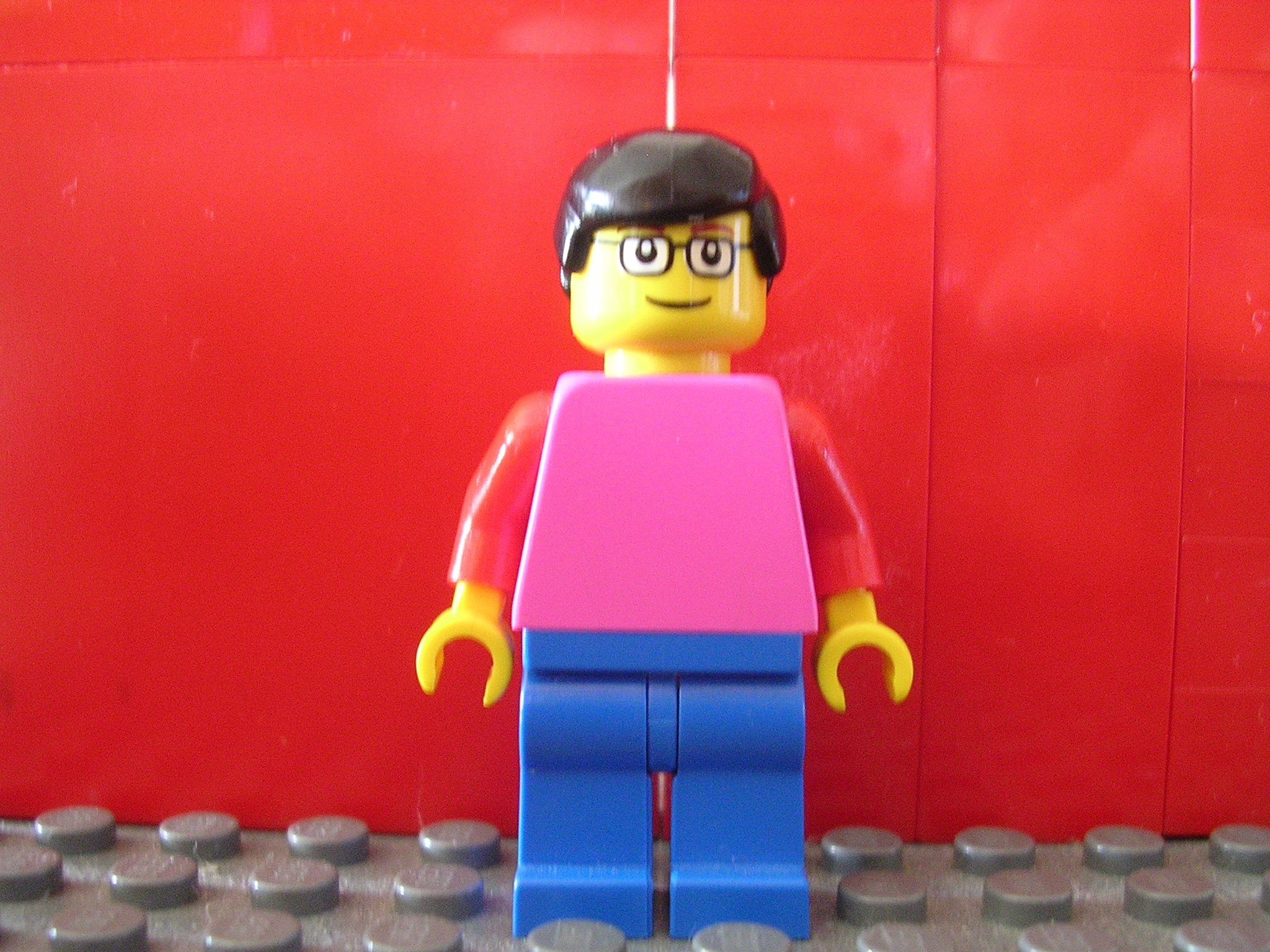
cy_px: 476
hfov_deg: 49.0
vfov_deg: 37.7
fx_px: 1394
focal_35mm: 38
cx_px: 635
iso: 371
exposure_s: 1/3
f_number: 2.8
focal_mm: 5.8
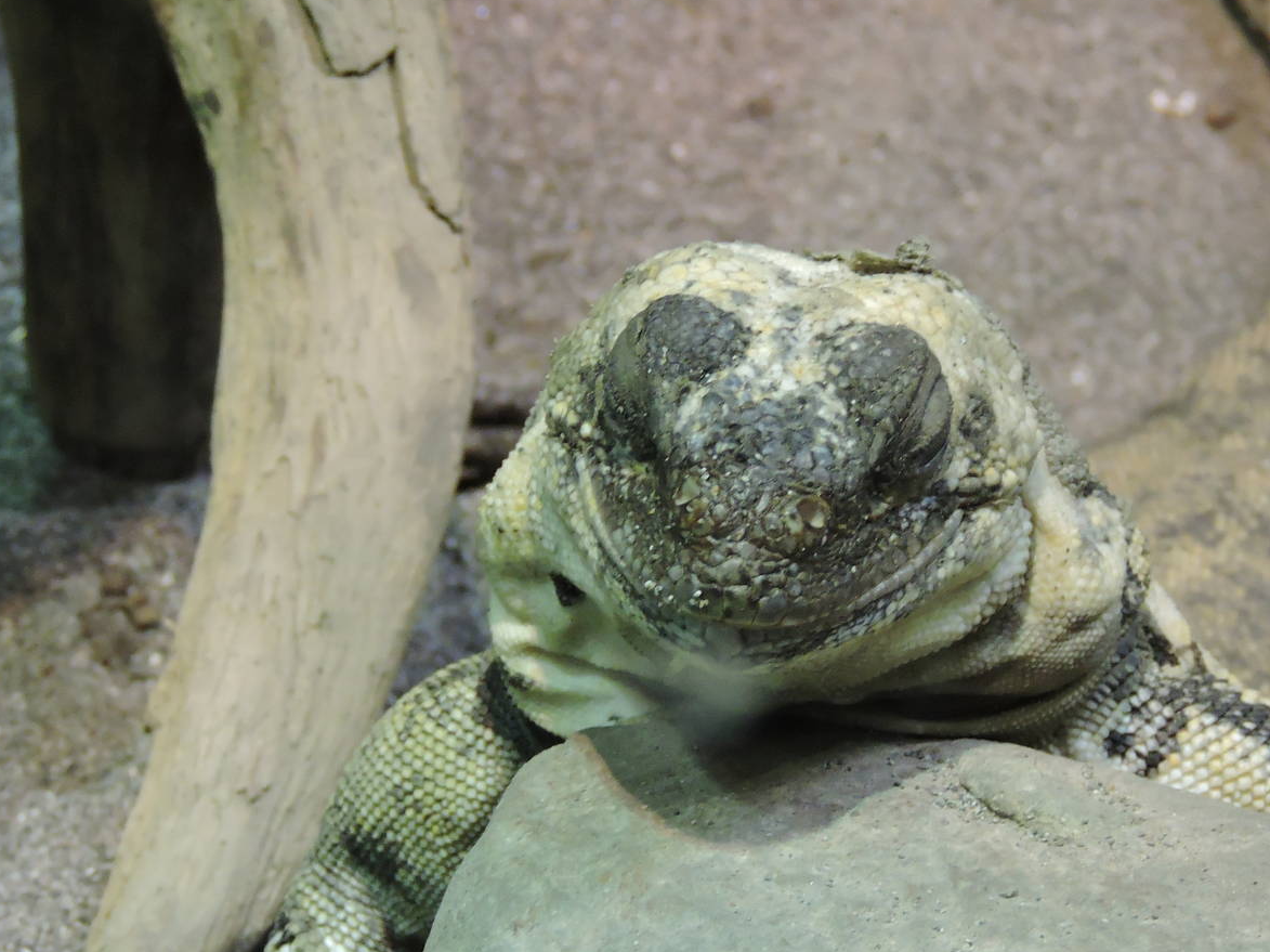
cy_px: 504
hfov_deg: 6.5
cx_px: 855
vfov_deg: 4.8
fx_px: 11260
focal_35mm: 307
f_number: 4.6
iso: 720
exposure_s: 1/50
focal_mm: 40.1
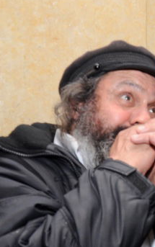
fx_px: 553
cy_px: 161
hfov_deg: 14.2
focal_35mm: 82
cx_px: 277
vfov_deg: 25.1
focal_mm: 18
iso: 500
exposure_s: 1/80
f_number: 6.3
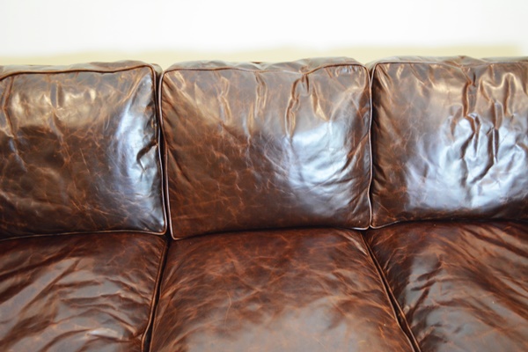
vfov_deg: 40.0
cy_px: 176
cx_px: 264
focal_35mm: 33
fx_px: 484
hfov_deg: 57.2
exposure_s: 1/30
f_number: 3.8
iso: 1400
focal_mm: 22
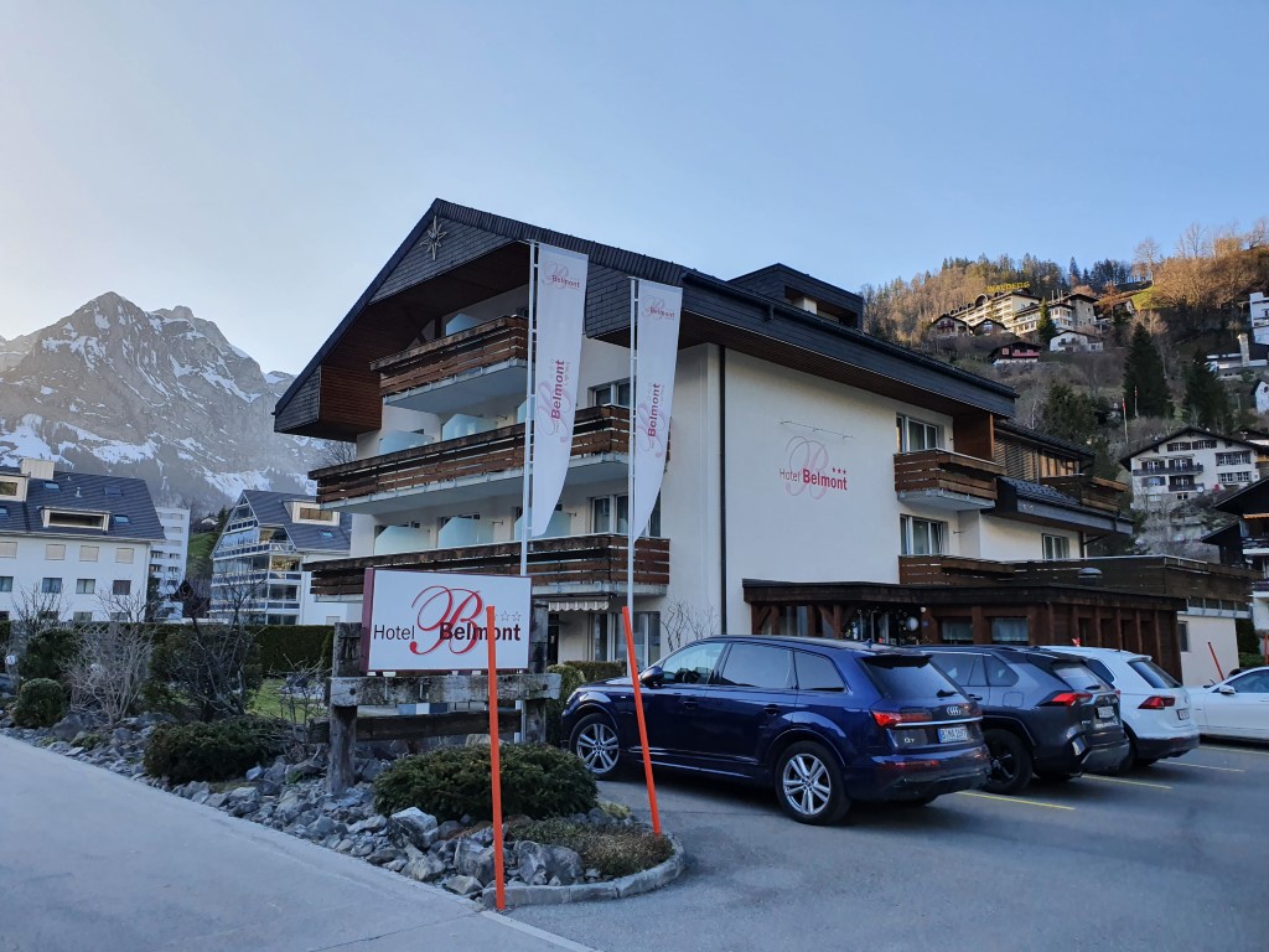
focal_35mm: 26
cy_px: 476
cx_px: 634
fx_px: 953
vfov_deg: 53.1
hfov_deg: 67.3
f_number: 2.4
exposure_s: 1/550
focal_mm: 4.32
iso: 50
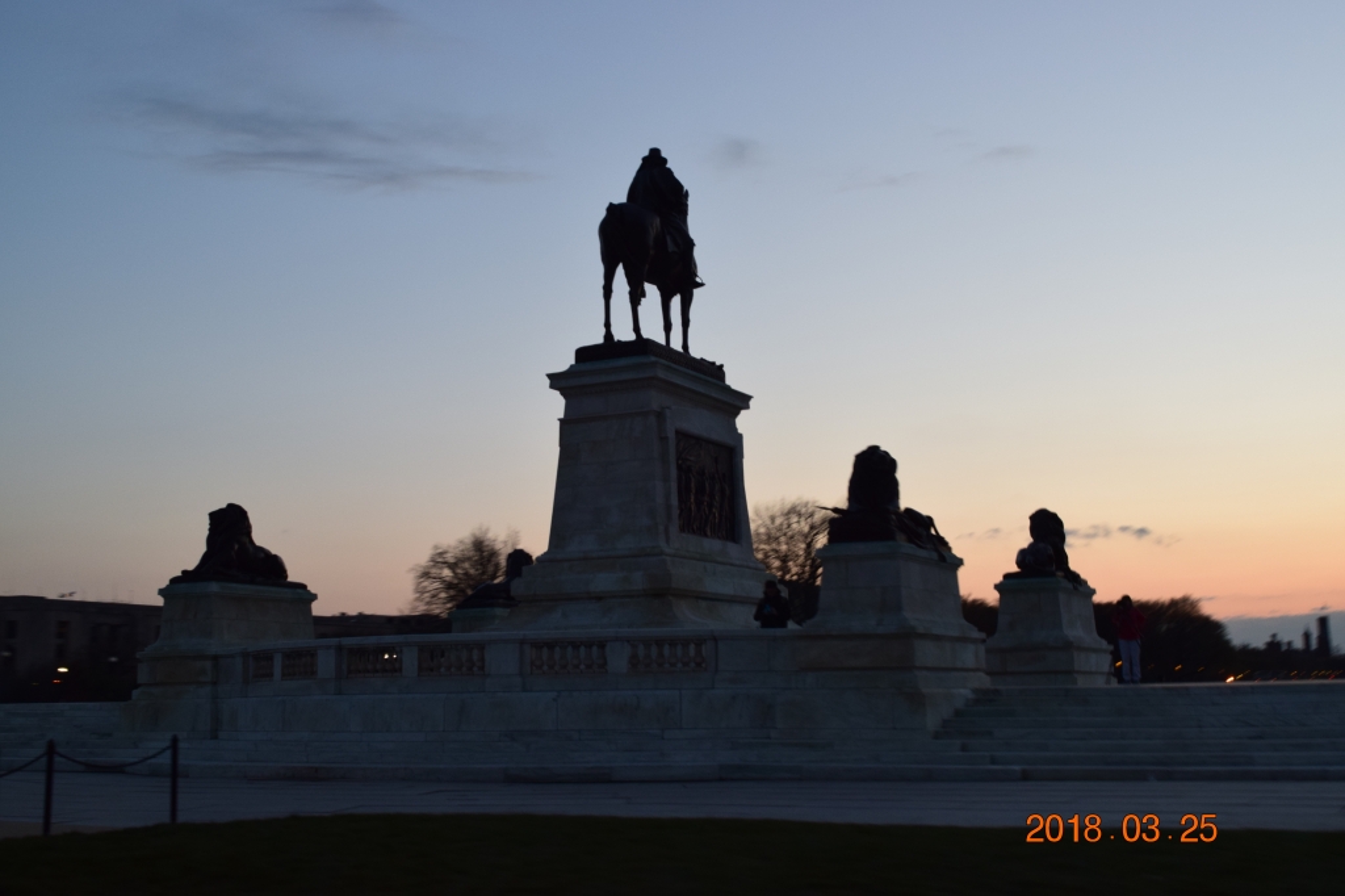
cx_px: 672
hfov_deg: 45.0
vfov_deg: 30.8
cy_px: 448
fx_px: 1625
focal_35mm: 44
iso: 720
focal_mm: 29
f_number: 8
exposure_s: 1/60
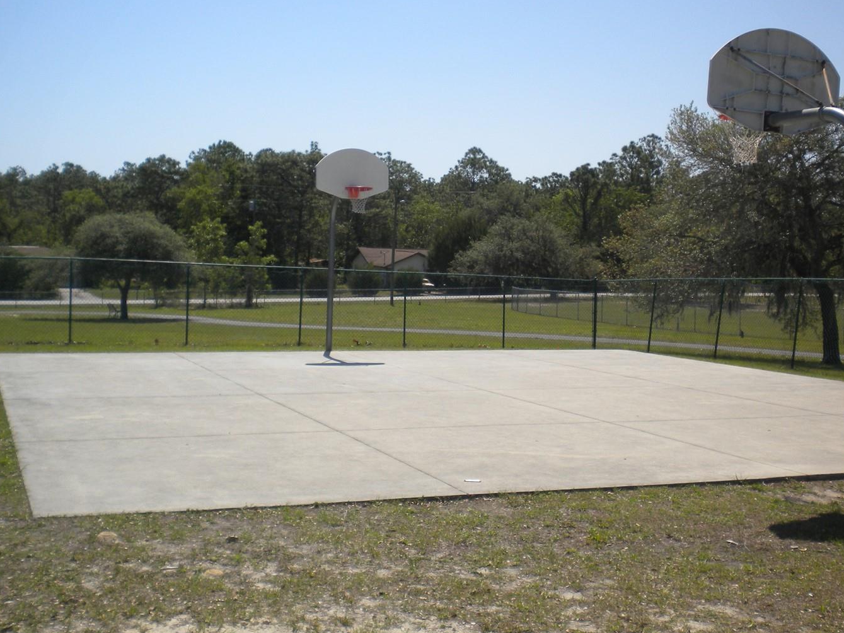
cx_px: 448
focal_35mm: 49
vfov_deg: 29.7
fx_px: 1195
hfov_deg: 38.9
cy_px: 294
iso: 80
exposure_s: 1/728
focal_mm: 7.4
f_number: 4.9
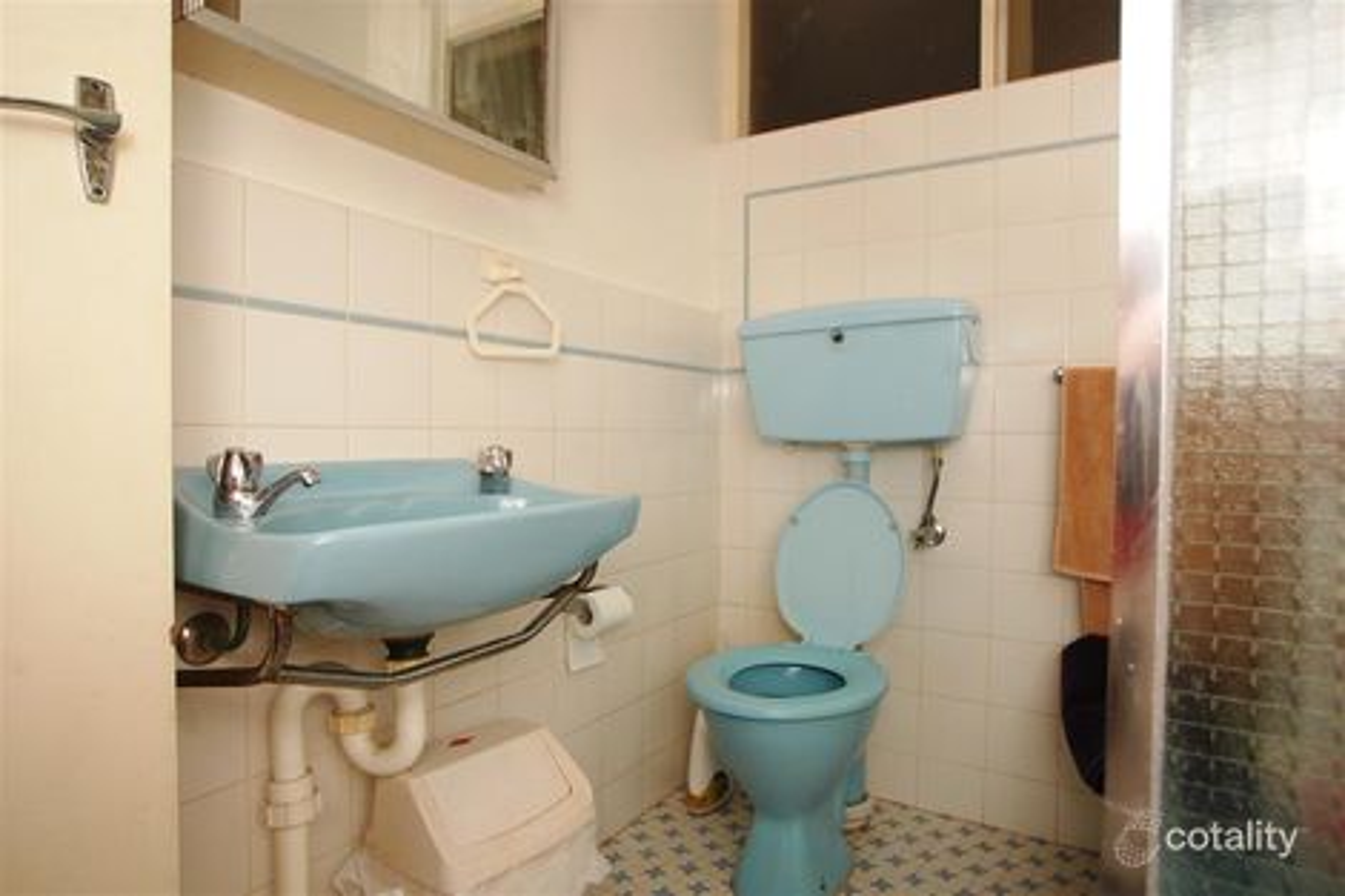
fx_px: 728
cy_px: 448
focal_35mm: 20
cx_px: 672
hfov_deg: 85.4
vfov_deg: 63.2
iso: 400
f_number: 5
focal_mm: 13
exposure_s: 1/60
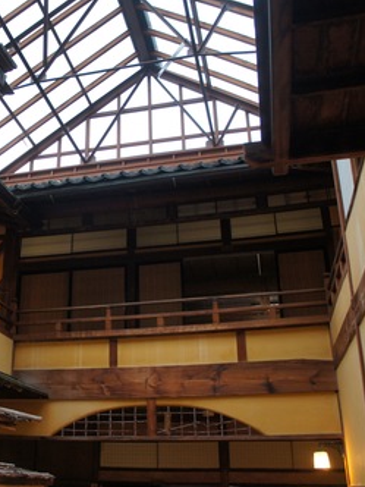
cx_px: 63
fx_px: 562
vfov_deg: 46.8
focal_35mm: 40
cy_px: 245
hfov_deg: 34.6
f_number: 4
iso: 800
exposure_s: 1/60
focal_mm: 18
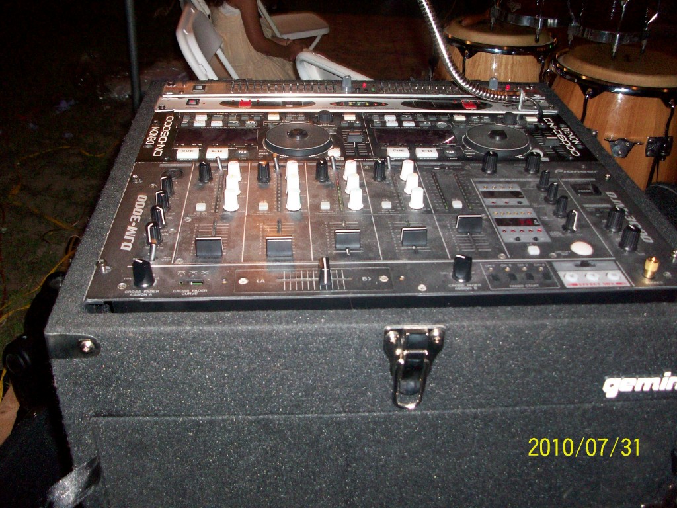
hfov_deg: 54.0
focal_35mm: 34
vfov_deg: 41.8
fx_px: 665
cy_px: 254
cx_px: 338
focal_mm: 5.7
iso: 160
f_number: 2.8
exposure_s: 1/60
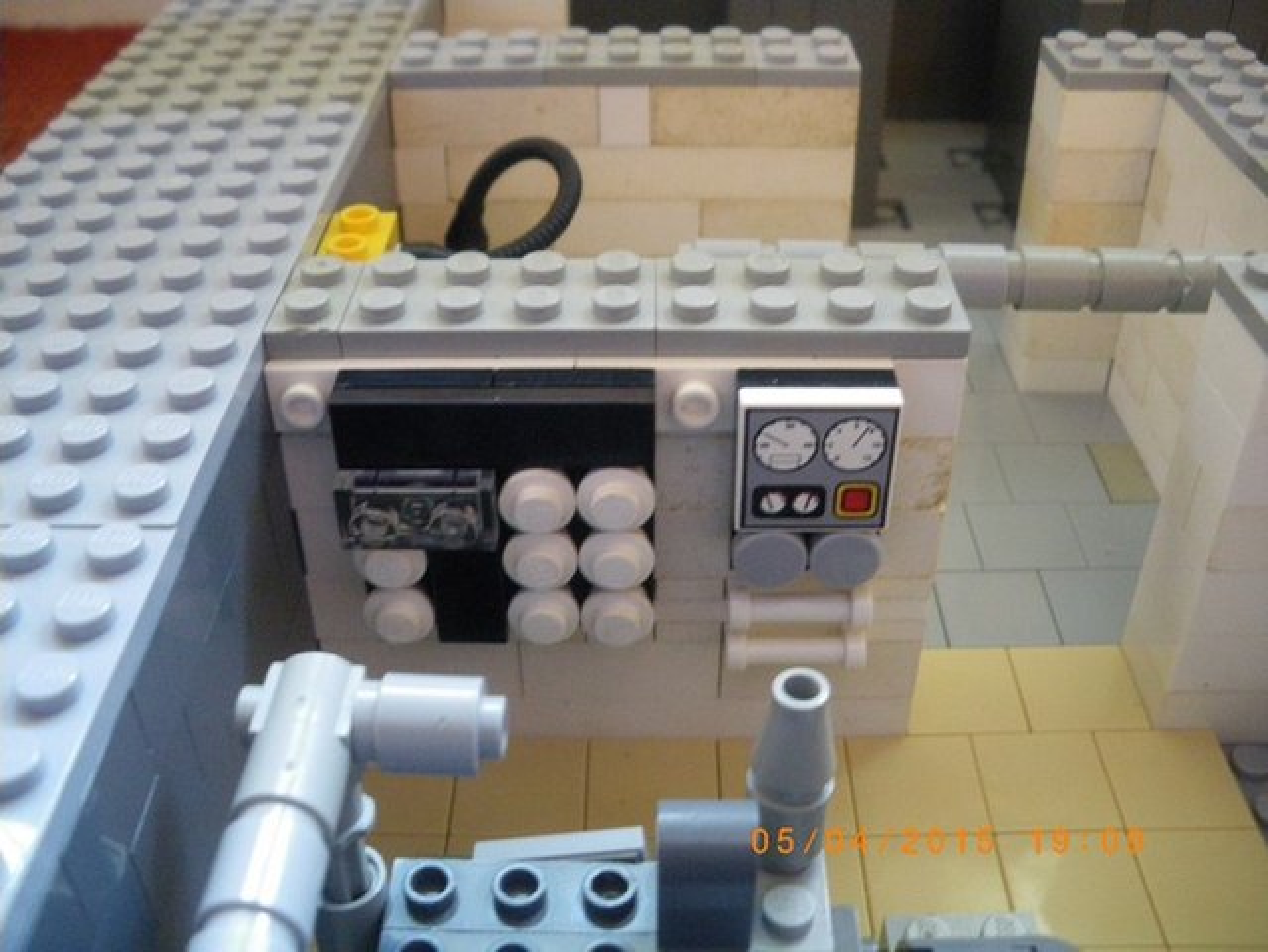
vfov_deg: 39.7
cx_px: 634
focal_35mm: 36
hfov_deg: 51.3
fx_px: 1319
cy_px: 476
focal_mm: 6.3
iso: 800
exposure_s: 1/8
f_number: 3.5
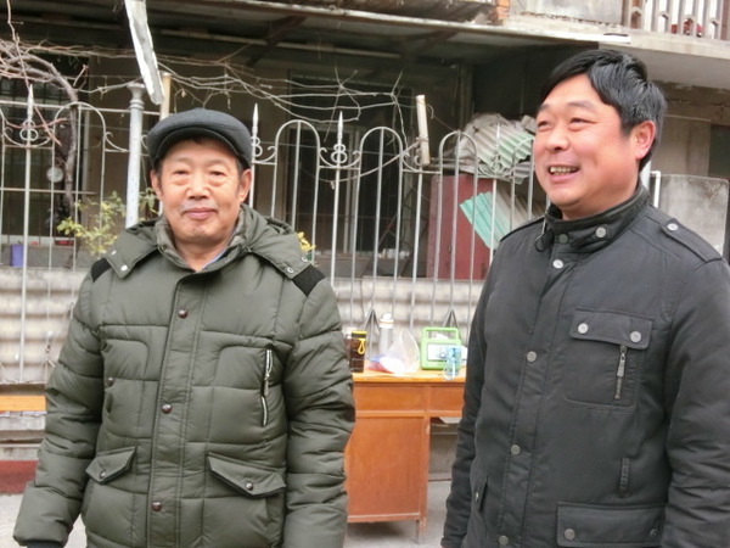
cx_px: 365
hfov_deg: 40.4
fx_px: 991
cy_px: 274
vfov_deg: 30.9
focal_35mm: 47
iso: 800
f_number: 4.2
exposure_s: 1/200
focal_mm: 8.29
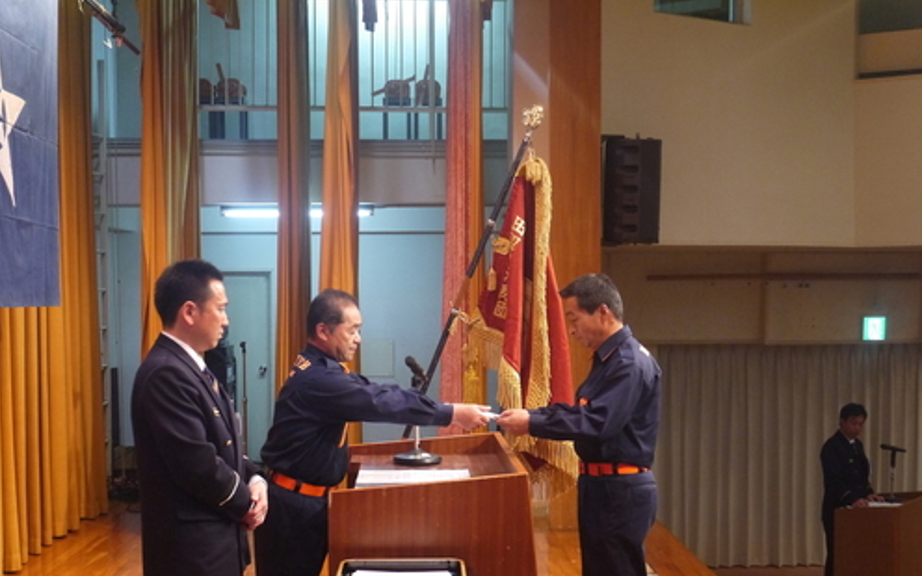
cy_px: 343
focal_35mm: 47
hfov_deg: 42.6
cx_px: 463
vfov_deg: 27.4
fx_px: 1181
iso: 1250
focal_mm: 22
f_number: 4.7
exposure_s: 1/60
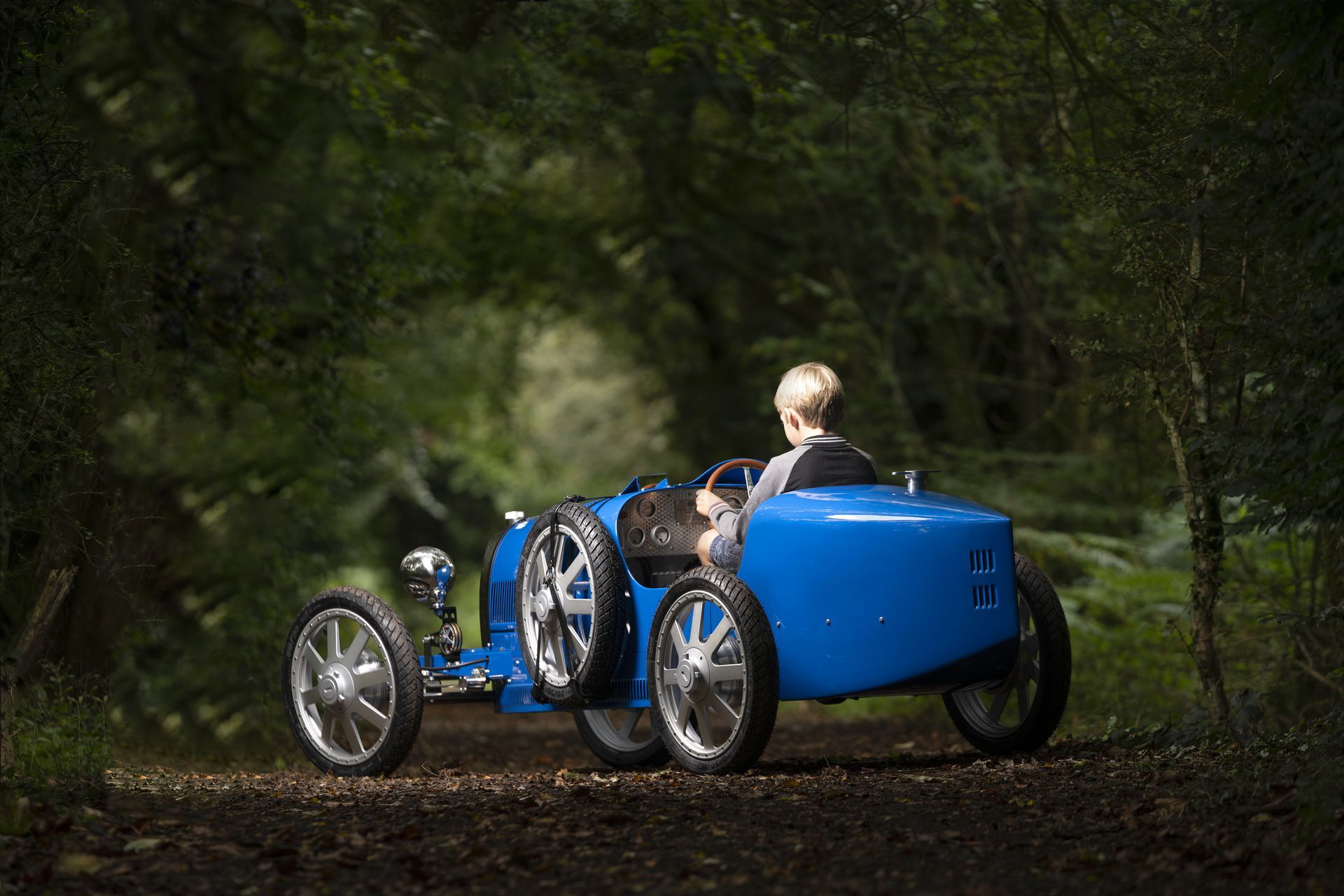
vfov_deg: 7.0
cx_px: 672
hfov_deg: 10.4
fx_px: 7354
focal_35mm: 197
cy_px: 448
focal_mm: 197
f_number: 3.5
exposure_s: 1/125
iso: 200
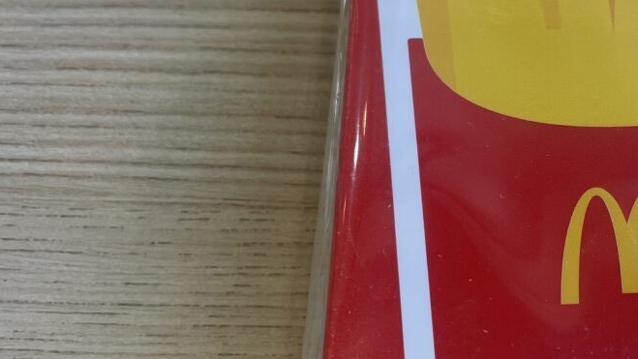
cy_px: 152
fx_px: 931
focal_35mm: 55
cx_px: 616
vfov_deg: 21.8
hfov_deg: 34.9
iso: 32
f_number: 1.6
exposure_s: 1/103
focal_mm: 4.2
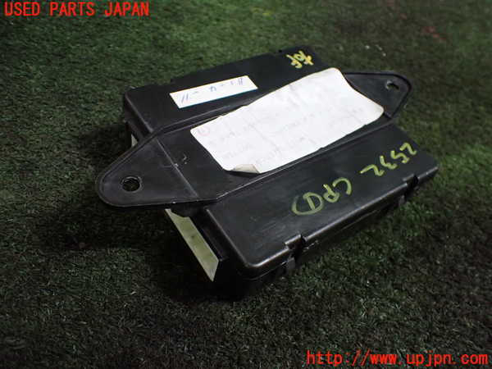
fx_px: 426
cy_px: 184
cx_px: 246
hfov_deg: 60.0
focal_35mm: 30
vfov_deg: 46.8
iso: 800
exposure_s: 1/125
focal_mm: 5.4
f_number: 2.3
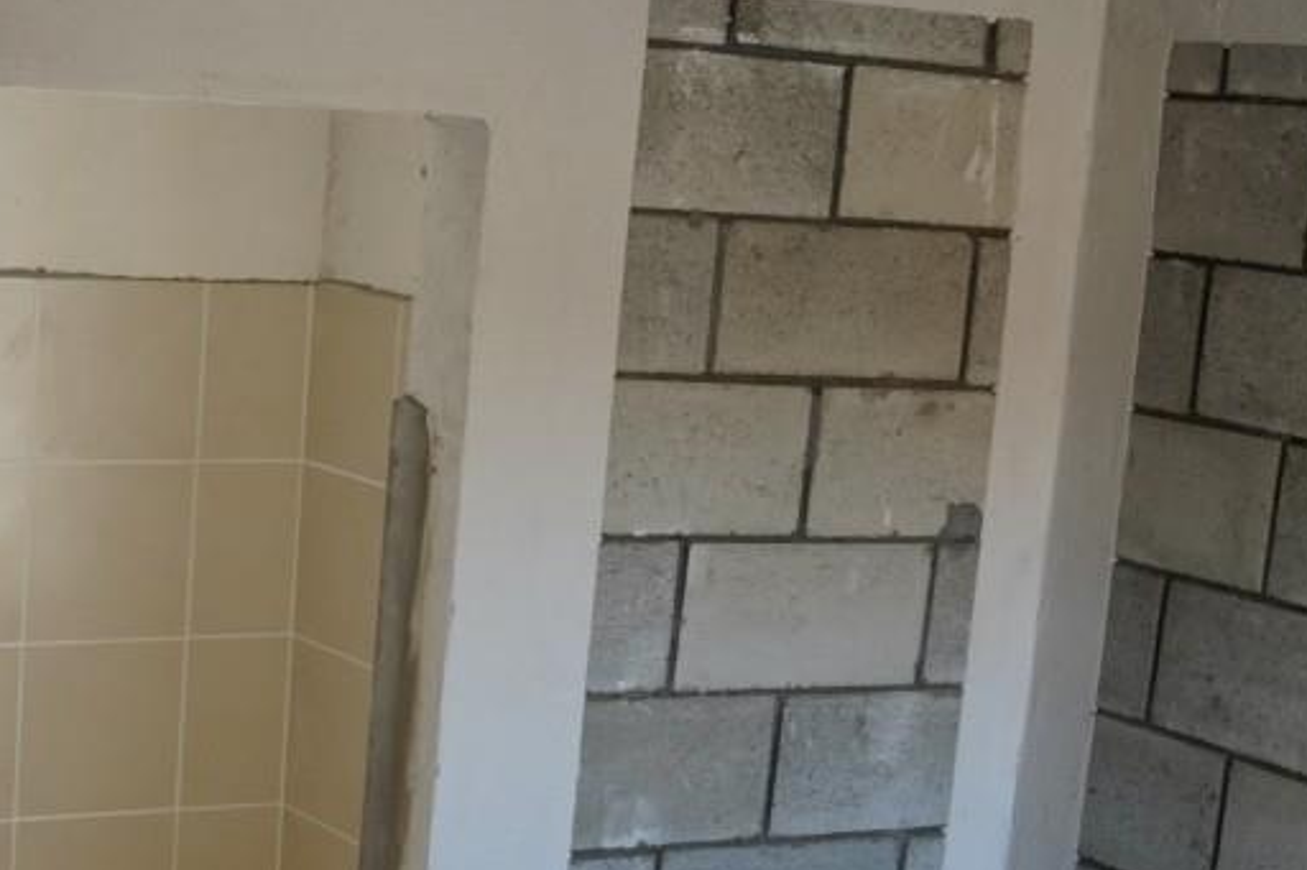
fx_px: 2758
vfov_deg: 17.7
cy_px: 753
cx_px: 245
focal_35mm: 76
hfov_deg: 26.1
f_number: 4
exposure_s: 1/160
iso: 500
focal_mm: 24
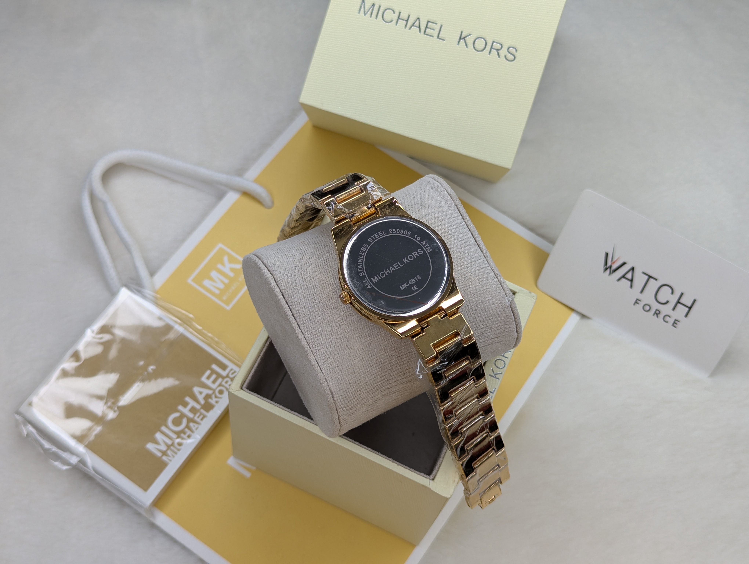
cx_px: 374
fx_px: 1040
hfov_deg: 39.6
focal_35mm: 48
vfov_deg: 30.3
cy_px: 282
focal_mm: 6.81
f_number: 1.85
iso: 41
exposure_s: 1/104
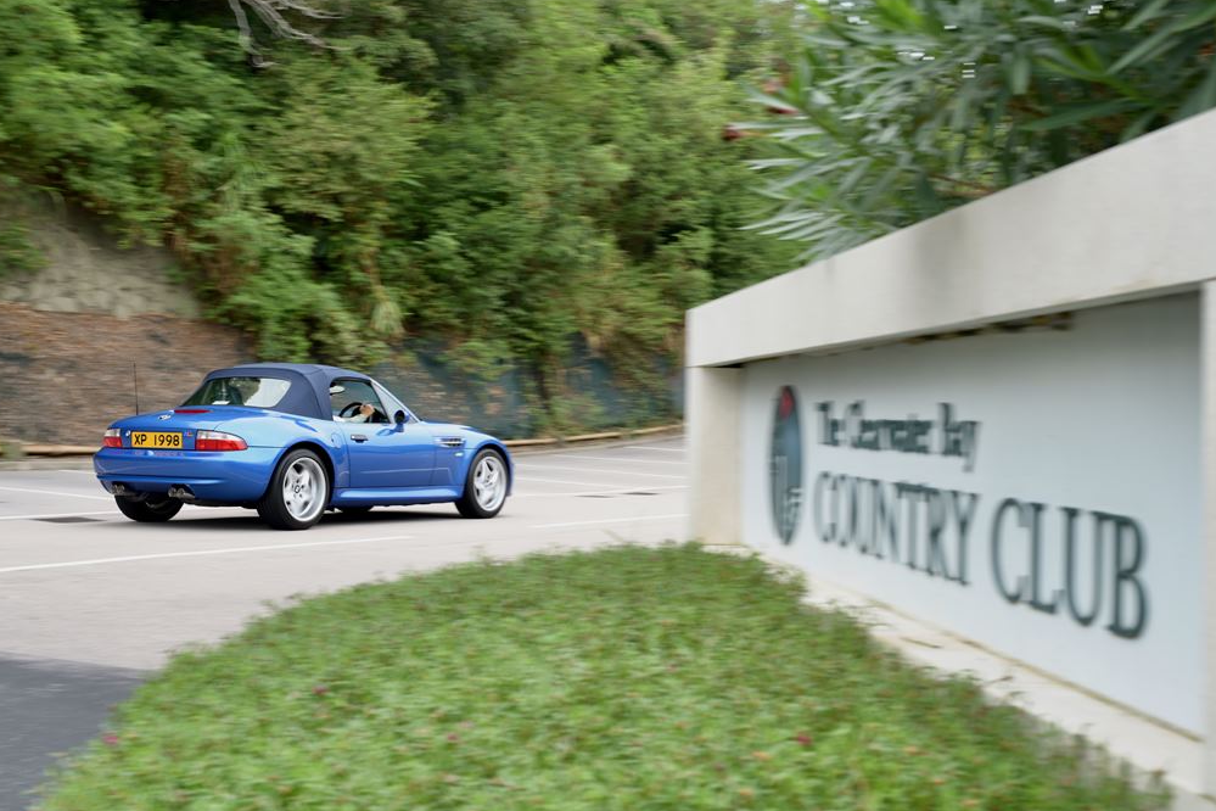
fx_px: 1351
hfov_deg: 48.5
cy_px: 412
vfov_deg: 33.4
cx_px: 604
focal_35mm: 40
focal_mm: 39
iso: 200
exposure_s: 1/50
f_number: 6.3
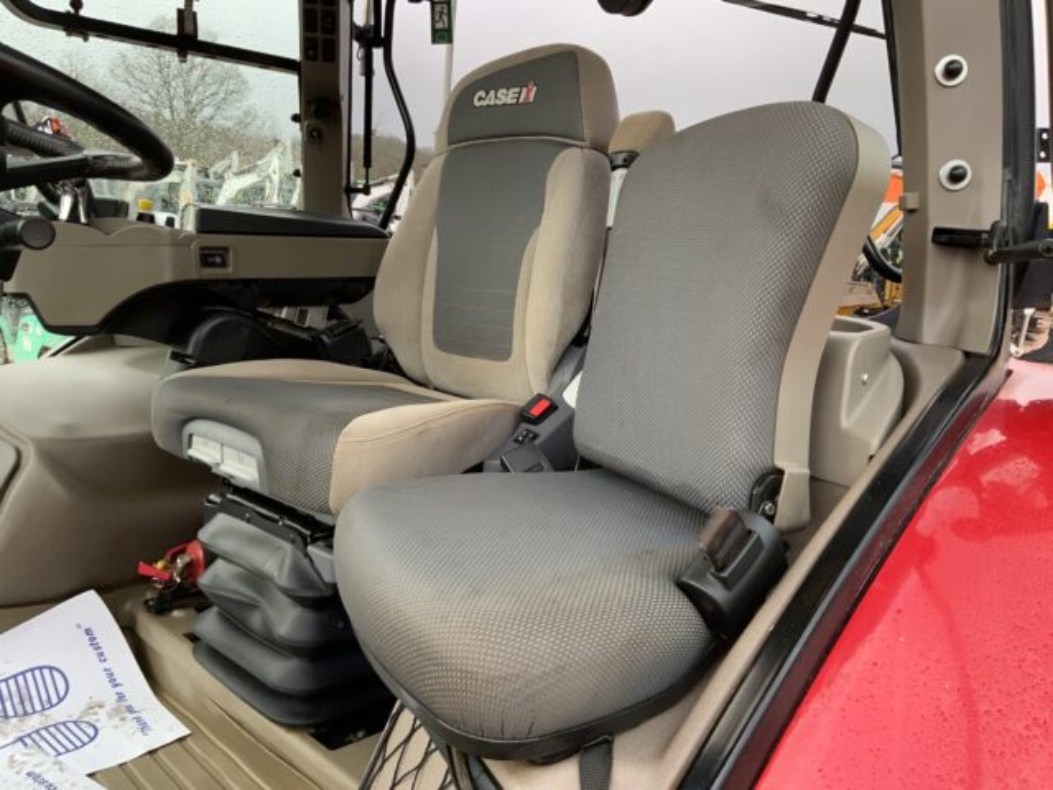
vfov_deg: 48.2
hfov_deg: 61.7
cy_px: 395
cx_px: 526
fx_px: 882
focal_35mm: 29
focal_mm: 3
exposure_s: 1/122
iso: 64
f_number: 1.8
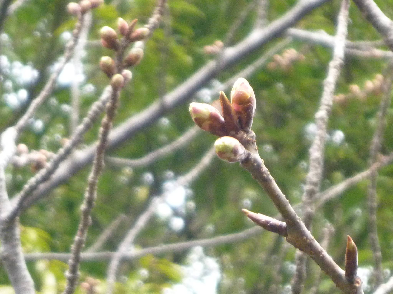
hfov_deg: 7.5
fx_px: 2997
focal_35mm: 264
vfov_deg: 5.6
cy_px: 147
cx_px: 196
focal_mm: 22.5
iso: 320
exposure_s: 1/125
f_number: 5.9
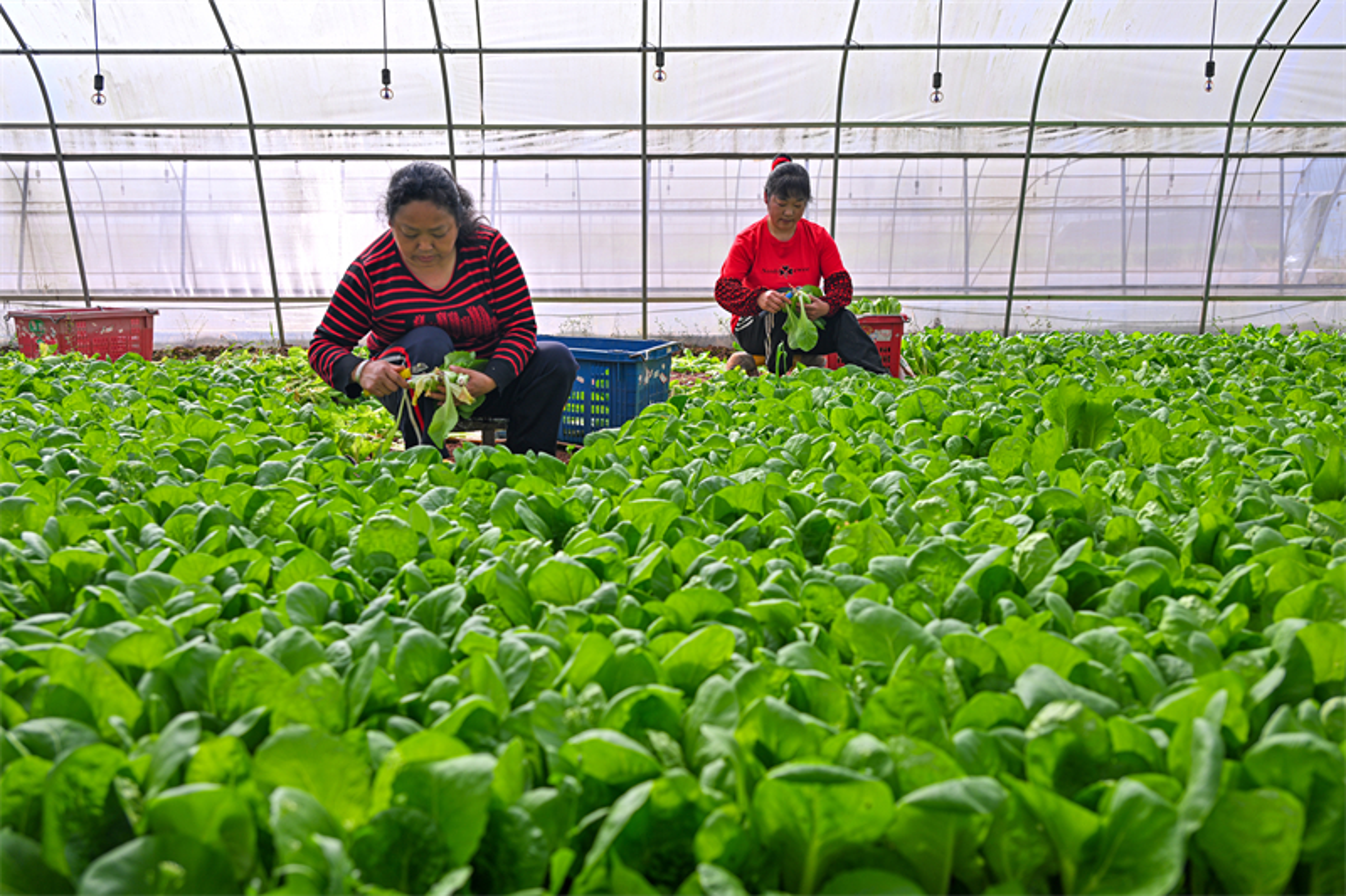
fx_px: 1159
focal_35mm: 31
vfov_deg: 42.3
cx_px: 673
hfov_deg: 60.3
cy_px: 448
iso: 64
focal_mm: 31
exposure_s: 1/320
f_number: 4
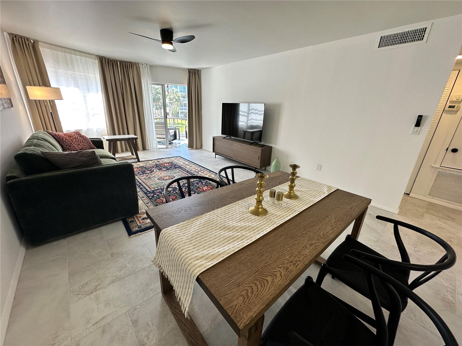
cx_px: 231
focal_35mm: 14
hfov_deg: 102.1
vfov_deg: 85.7
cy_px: 173
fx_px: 187
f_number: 2.2
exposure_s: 1/120
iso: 100
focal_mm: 2.22
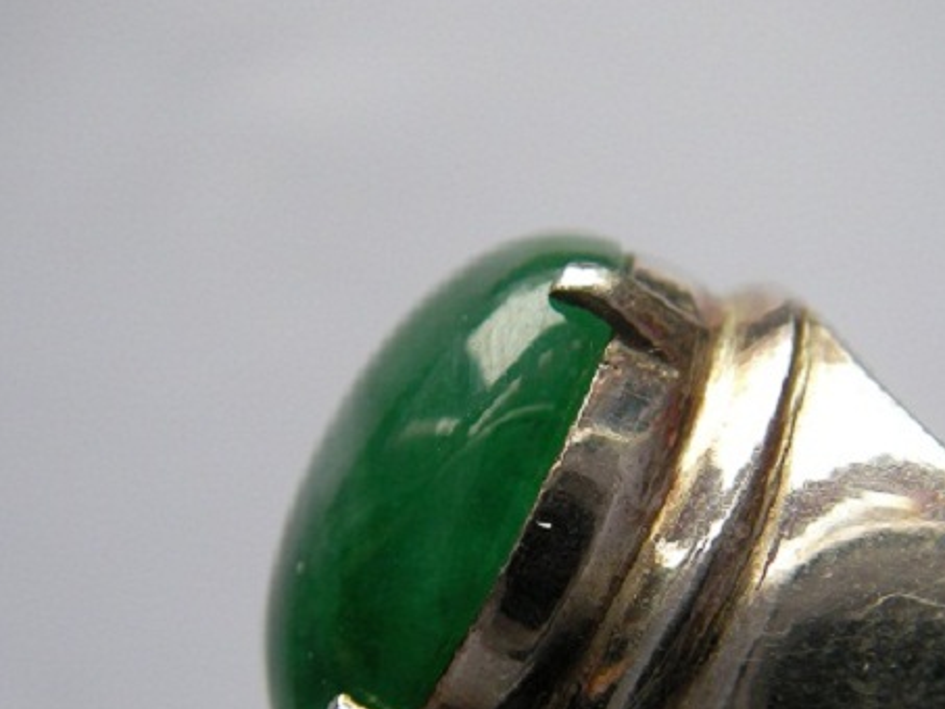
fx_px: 1556
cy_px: 515
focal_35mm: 57
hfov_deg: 33.8
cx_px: 509
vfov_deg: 25.4
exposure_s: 1/82.5
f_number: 3.3
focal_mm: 6.3
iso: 50
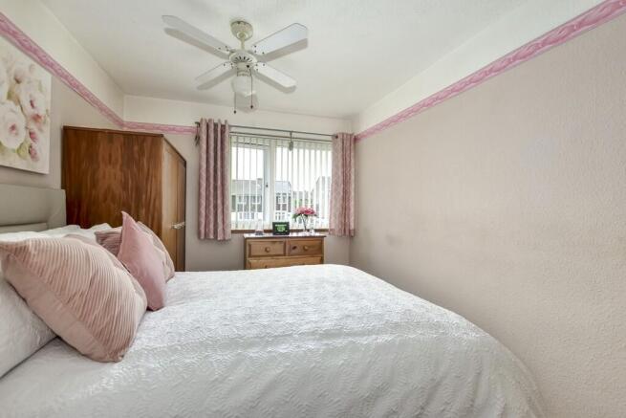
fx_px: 261
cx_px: 313
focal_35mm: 15
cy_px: 209
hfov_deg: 100.4
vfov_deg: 77.4
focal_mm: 10
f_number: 8
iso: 640
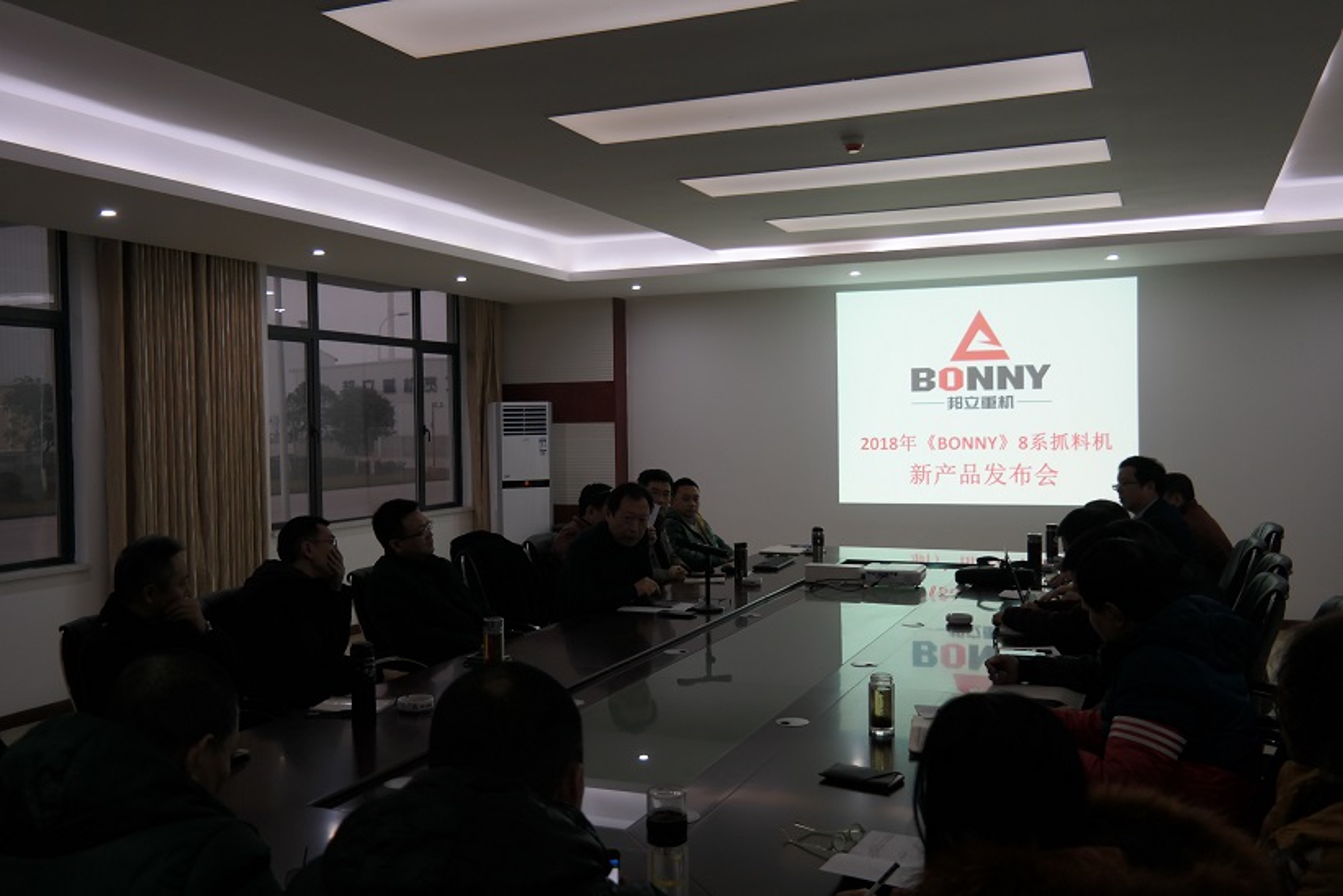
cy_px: 448
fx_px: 1194
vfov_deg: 41.1
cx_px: 672
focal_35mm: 32
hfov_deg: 58.7
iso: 400
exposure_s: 1/40
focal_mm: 21
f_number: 3.5
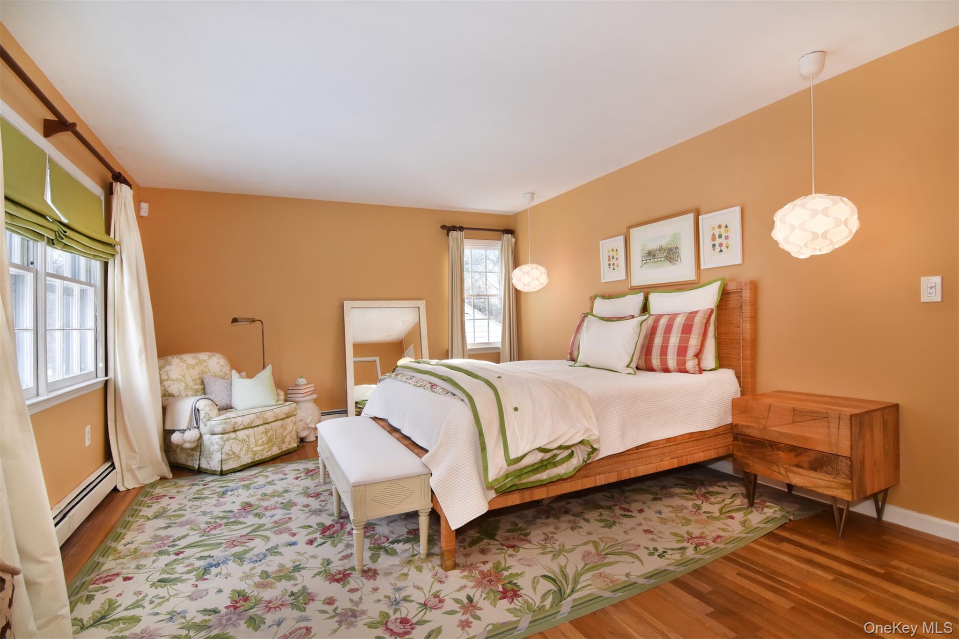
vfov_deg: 72.0
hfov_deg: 95.0
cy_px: 320
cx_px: 480
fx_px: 439
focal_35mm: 16
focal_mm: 11
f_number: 11
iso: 640
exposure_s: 1/50
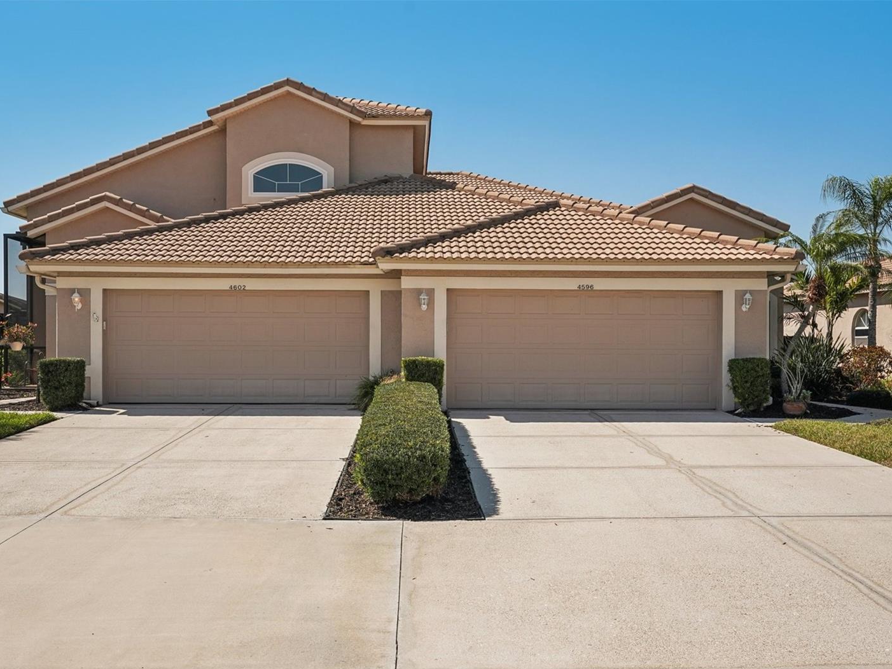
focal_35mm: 34
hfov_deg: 53.9
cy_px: 338
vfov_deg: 41.8
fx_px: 876
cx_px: 436
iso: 400
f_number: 8
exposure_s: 1/1250
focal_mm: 31
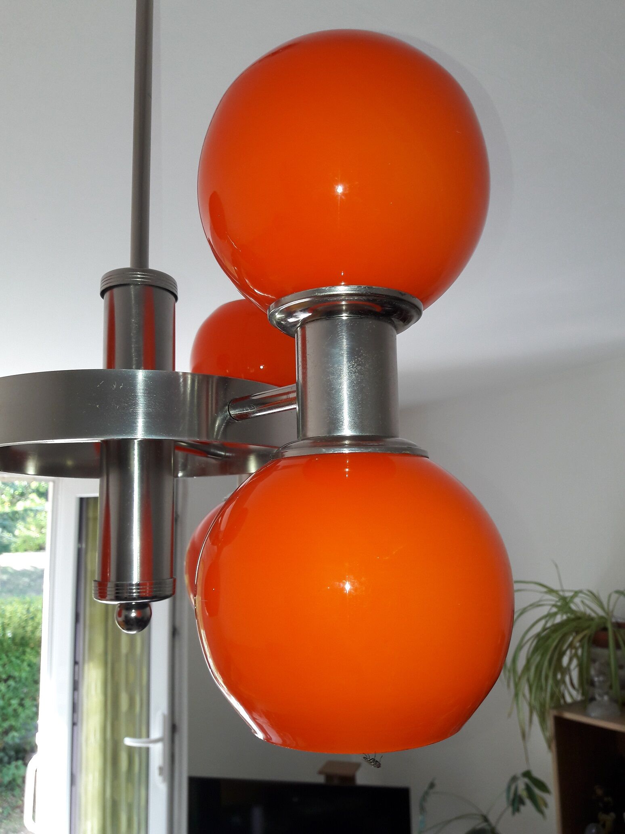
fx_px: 674
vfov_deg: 63.4
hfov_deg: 49.7
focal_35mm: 28
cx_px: 312
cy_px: 417
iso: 50
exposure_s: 1/100
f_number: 1.9
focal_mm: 3.7
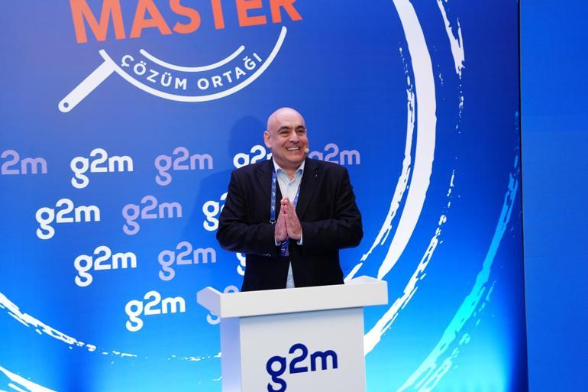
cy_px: 196
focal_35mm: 54
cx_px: 294
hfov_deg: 36.9
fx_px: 882
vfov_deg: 25.0
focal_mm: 54
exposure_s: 1/100
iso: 640
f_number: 3.2
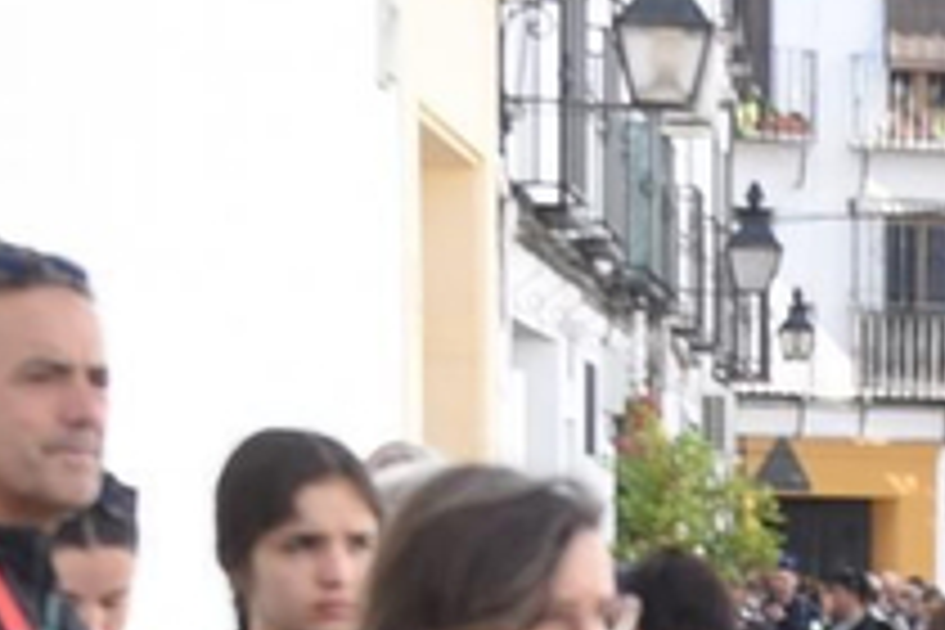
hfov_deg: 10.8
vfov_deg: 7.2
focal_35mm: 183
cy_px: 1256
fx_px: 4803
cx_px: 1454
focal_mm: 24
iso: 100
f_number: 4.5
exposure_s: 1/200
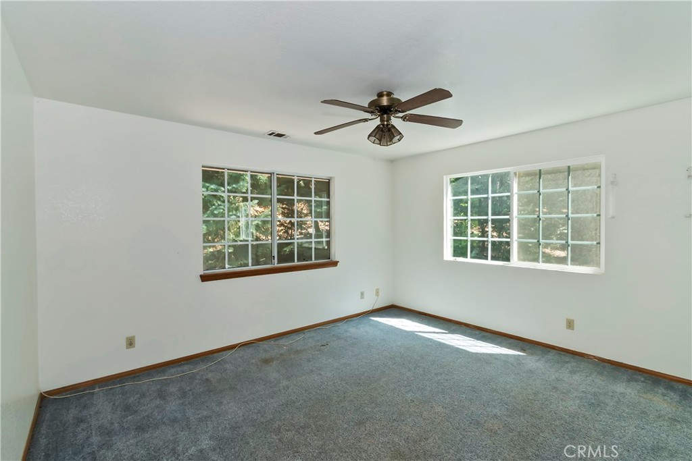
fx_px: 288
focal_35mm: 15
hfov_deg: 100.4
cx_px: 346
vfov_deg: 77.3
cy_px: 230
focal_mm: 10
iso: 280
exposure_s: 1/30
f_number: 8
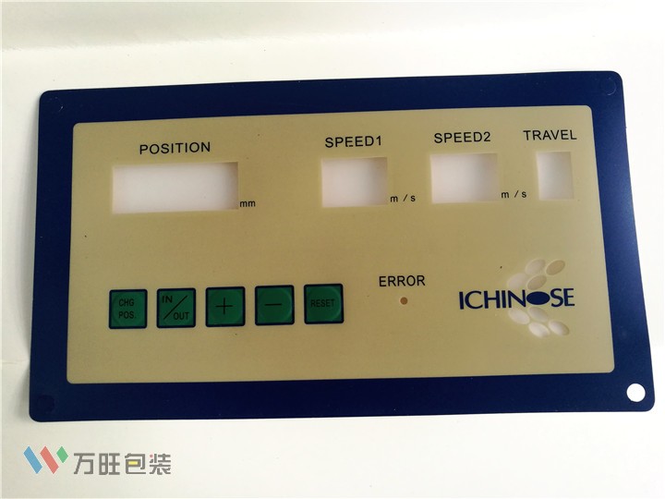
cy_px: 250
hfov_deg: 65.3
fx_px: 519
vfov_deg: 51.4
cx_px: 332
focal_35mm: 27
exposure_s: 1/50
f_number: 2.2
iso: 160
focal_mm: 4.5
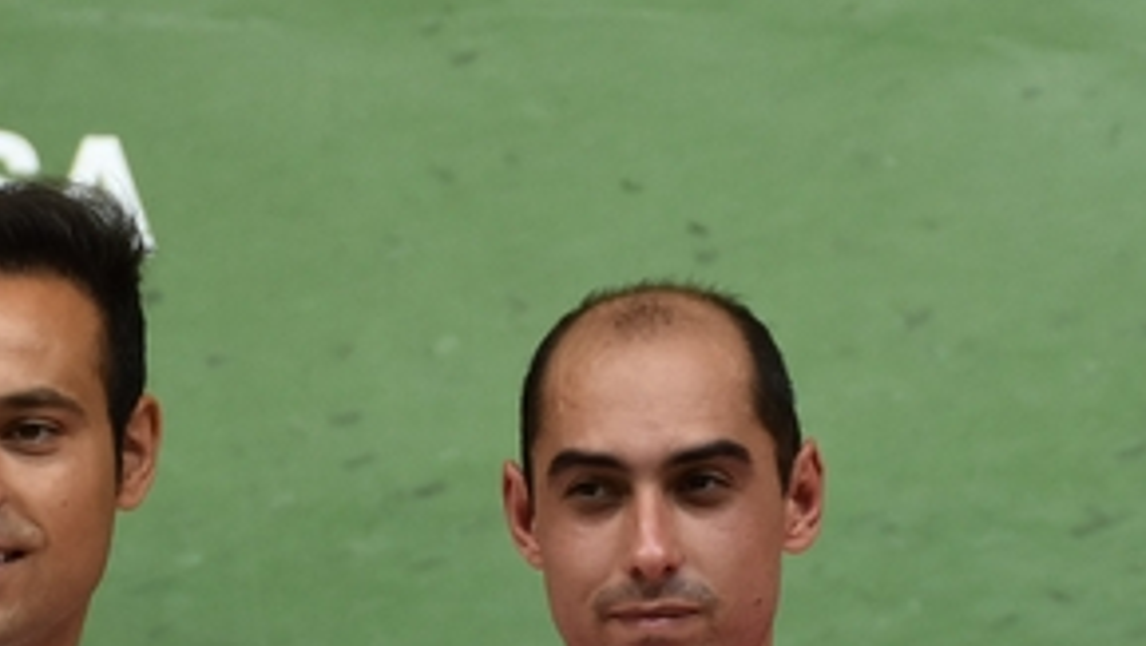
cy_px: 1185
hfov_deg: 8.8
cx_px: 853
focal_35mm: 245
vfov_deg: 4.9
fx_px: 7450
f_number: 4.8
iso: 400
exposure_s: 1/60
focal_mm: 50
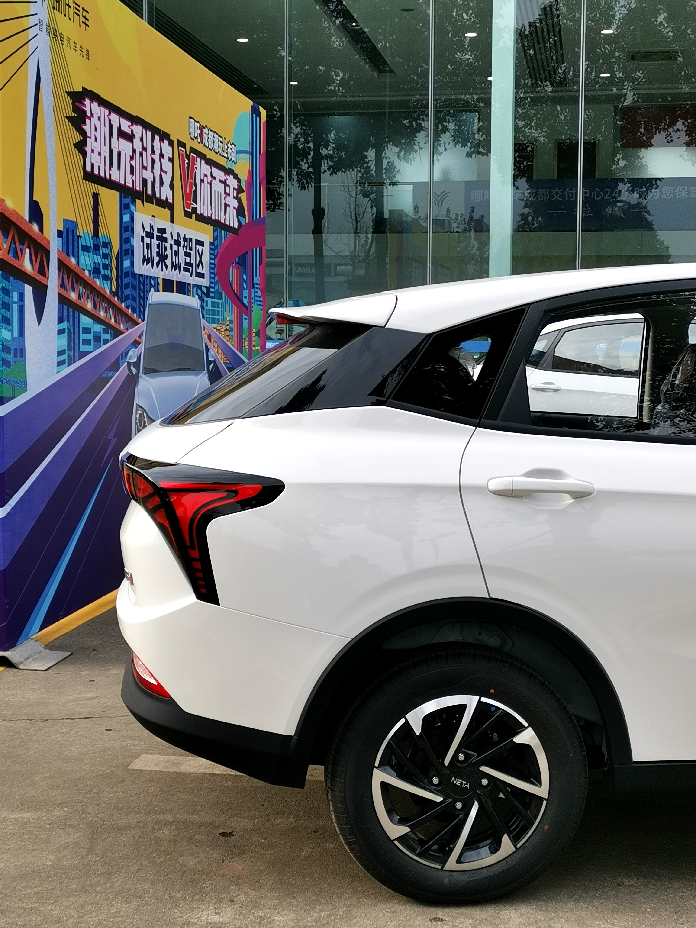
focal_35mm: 52
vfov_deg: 36.8
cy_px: 464
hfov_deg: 28.0
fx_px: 1394
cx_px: 348
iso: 50
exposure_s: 1/1372
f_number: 1.8
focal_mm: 4.75
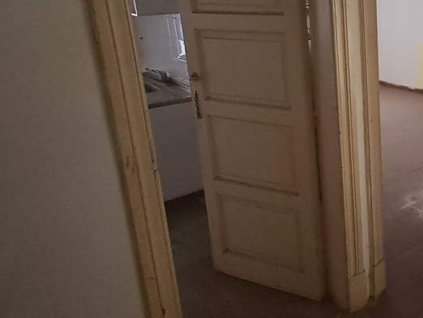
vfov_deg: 38.2
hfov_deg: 42.2
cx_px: 438
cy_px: 101
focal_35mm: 37
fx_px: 452
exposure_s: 1/24
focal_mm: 1.64
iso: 500
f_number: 2.2
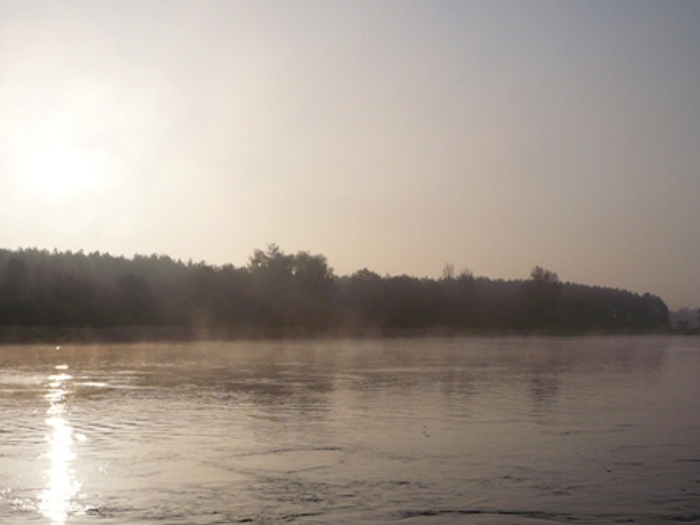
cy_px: 341
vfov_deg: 28.4
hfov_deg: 37.5
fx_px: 1031
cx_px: 365
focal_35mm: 51
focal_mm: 5.8
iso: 100
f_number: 8
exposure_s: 1/800
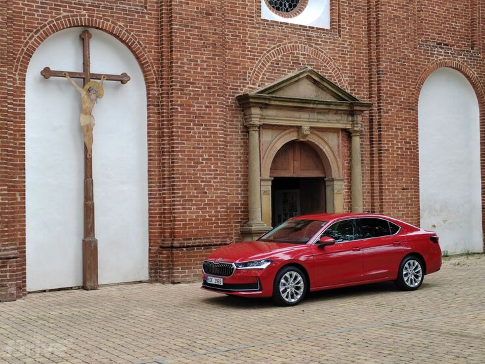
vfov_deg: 27.0
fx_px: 757
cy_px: 182
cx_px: 242
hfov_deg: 35.5
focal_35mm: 54
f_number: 1.9
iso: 100
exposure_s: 1/140
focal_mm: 5.52
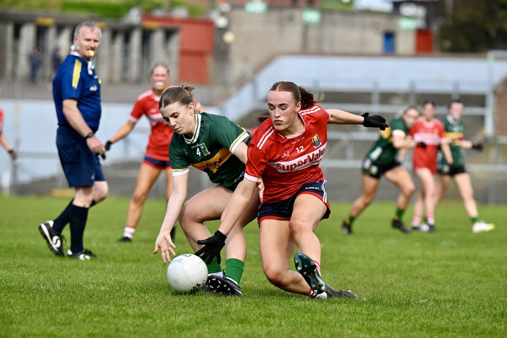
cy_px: 169
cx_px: 254
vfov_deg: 4.3
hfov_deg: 6.4
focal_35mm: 320
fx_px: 4506
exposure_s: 1/1000
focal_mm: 320
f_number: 6.3
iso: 400
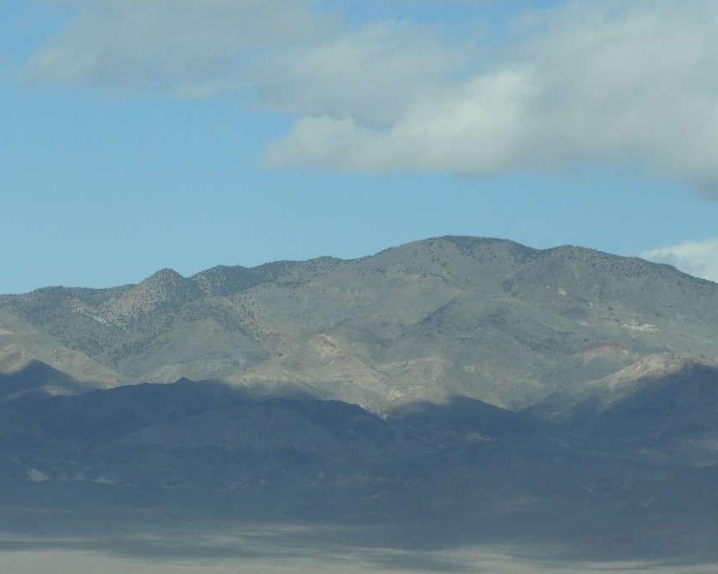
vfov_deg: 6.2
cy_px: 208
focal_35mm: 249
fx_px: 5289
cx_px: 200
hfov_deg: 7.8
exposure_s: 1/800
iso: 100
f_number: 5.2
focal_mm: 26.9
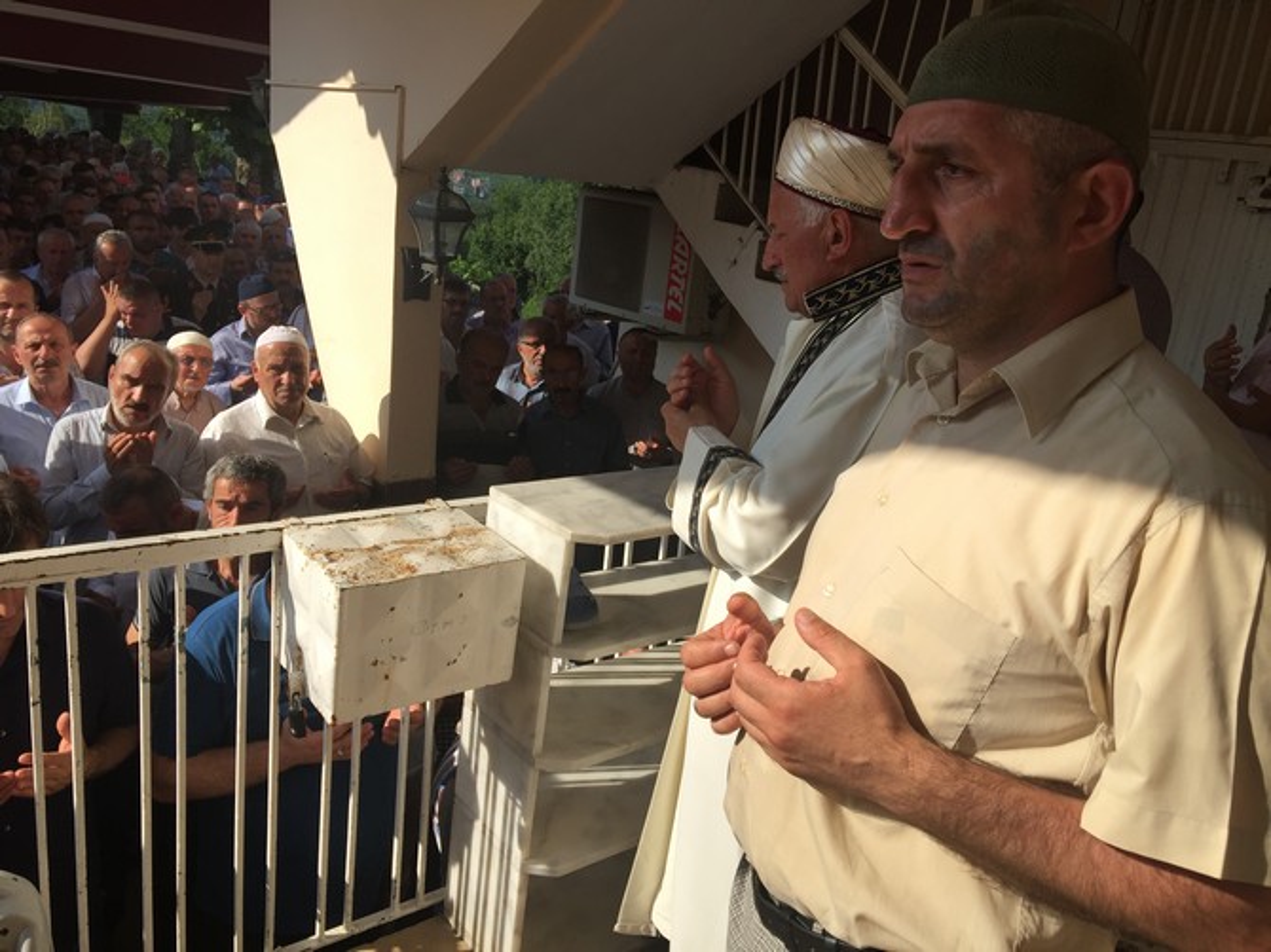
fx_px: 1064
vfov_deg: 48.2
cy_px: 476
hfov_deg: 61.7
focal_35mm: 29
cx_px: 636
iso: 32
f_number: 2.2
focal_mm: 4.15
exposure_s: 1/1522
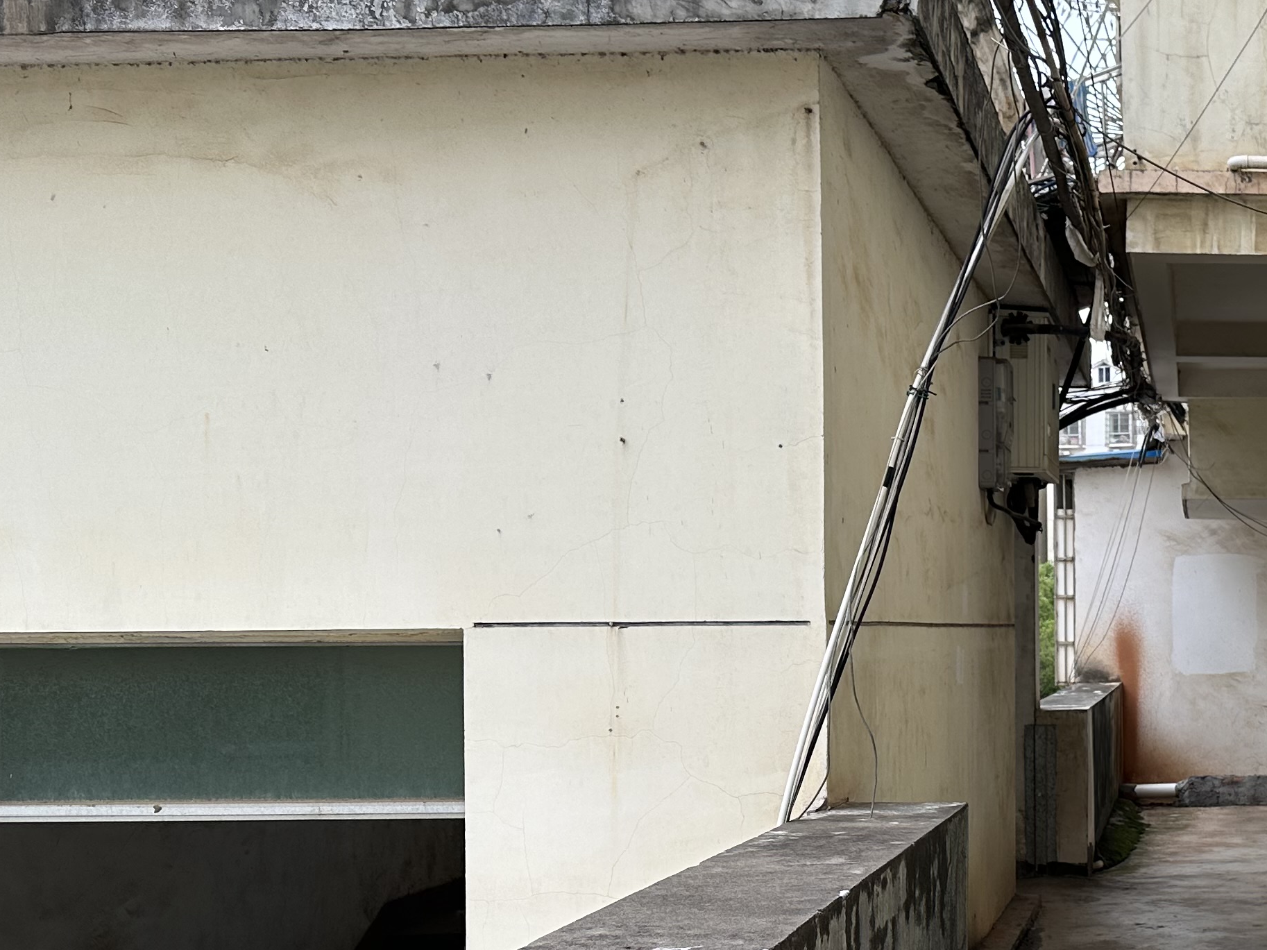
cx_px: 1248
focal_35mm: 53
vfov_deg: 27.3
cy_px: 646
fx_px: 1940
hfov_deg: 33.3
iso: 64
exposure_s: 1/235
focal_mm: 6.86
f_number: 1.78
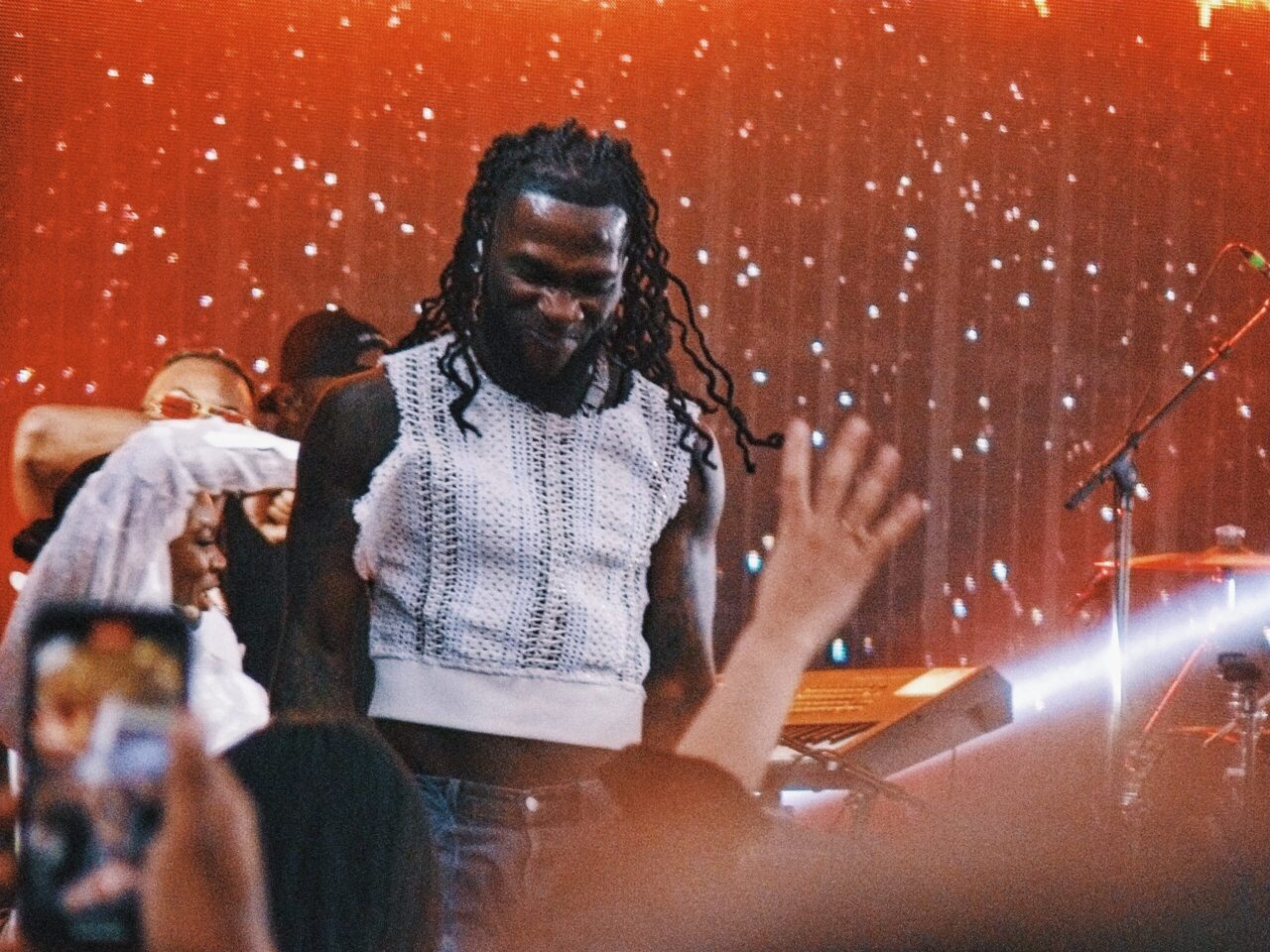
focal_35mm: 432
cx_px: 635
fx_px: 15849
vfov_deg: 3.4
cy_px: 476
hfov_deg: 4.6
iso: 400
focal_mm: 72
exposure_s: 1/100
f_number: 3.3
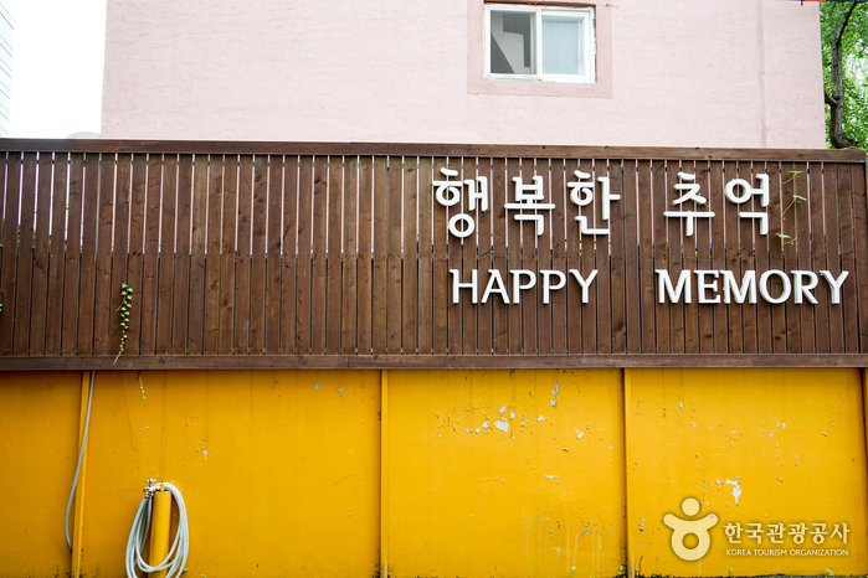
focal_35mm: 29
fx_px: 699
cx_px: 434
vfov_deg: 45.0
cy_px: 289
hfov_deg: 63.7
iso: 100
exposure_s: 1/80
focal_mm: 29
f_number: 5.6
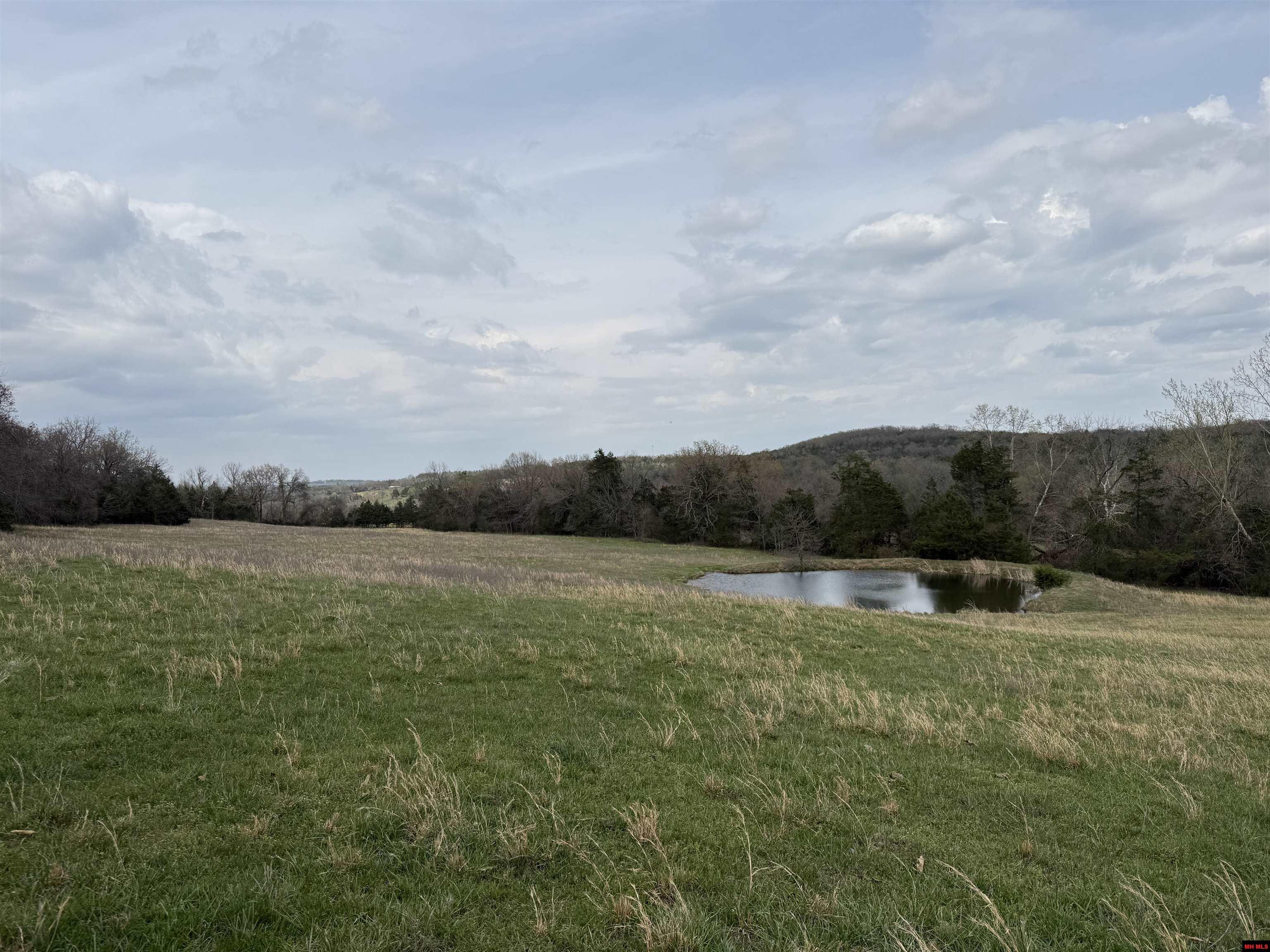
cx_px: 635
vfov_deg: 56.8
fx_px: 881
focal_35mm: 24
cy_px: 476
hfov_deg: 71.6
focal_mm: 6.76
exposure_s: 1/7353
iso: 80
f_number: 1.78
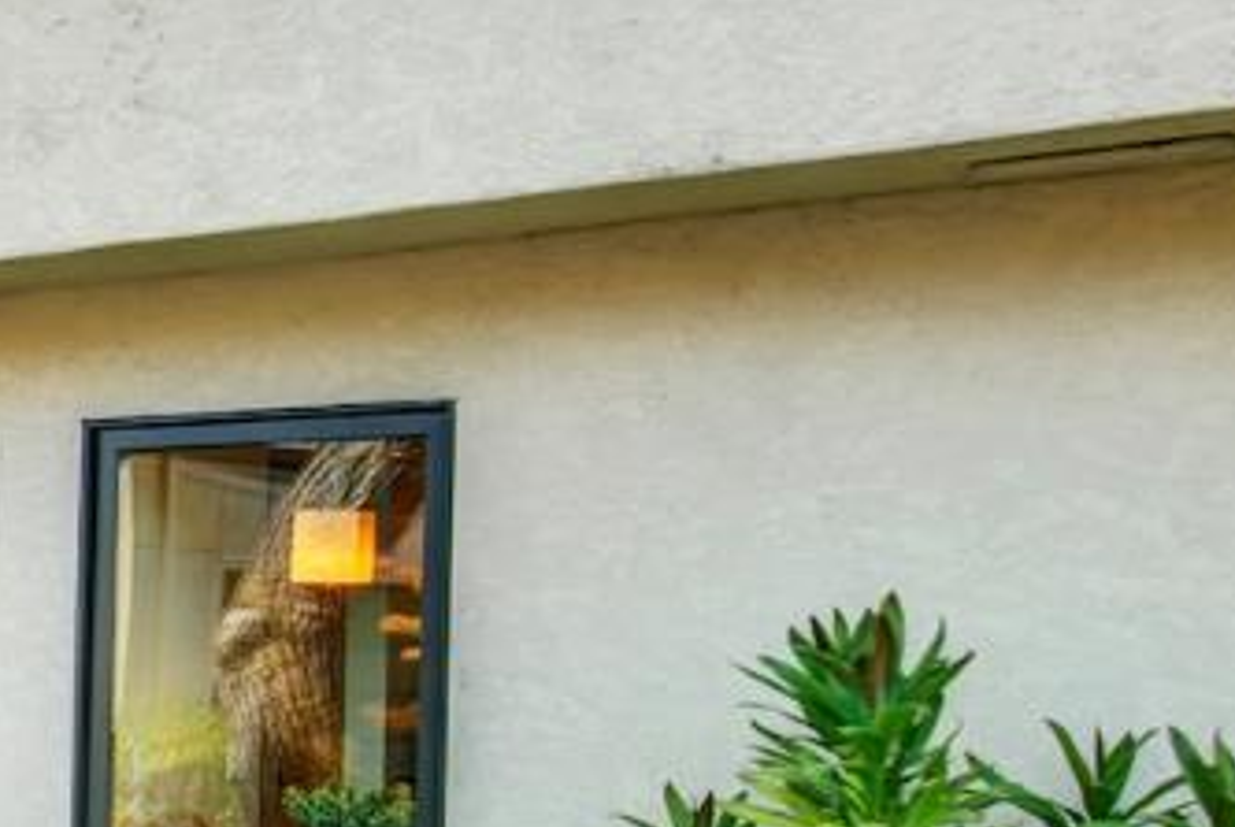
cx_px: -794
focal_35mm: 63
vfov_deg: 21.4
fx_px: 2164
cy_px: 627
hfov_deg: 23.0
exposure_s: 1/15
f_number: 14
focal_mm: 14
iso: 100
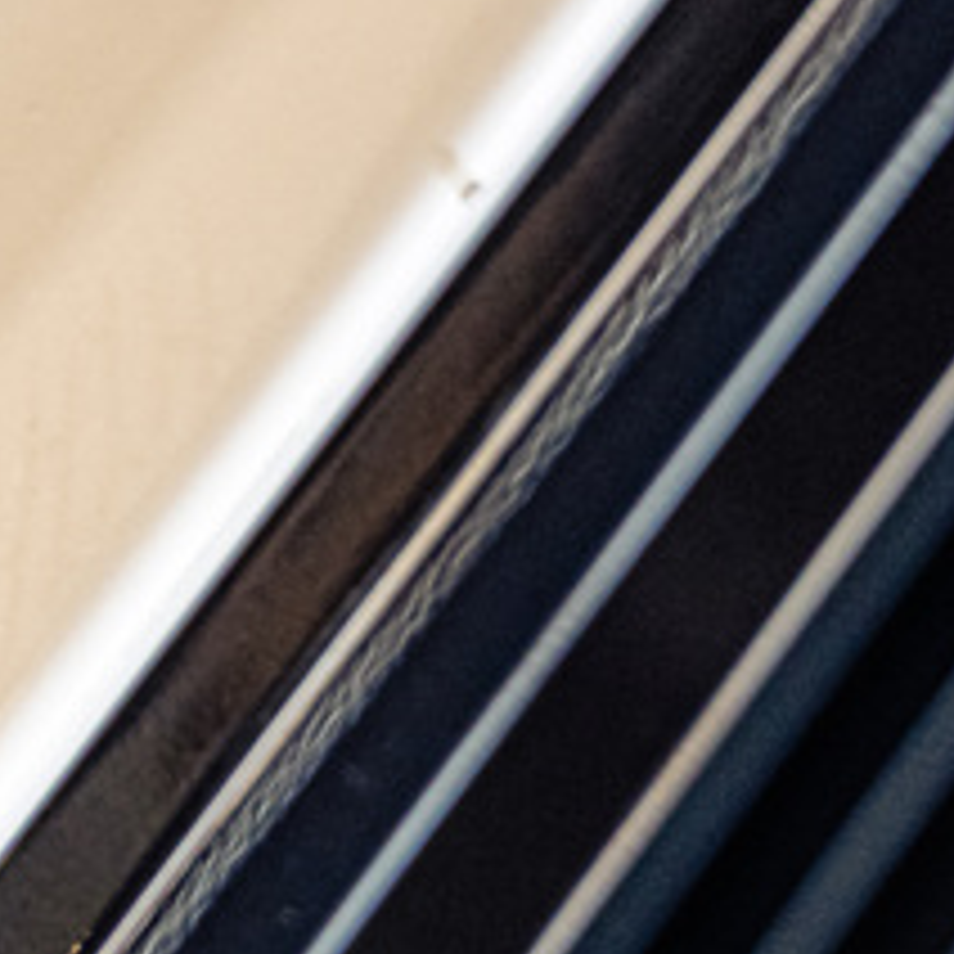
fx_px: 9572
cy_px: 256
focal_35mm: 307
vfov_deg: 5.7
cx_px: -979
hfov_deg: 5.6
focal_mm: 75
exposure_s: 1/125
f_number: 2.8
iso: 1600
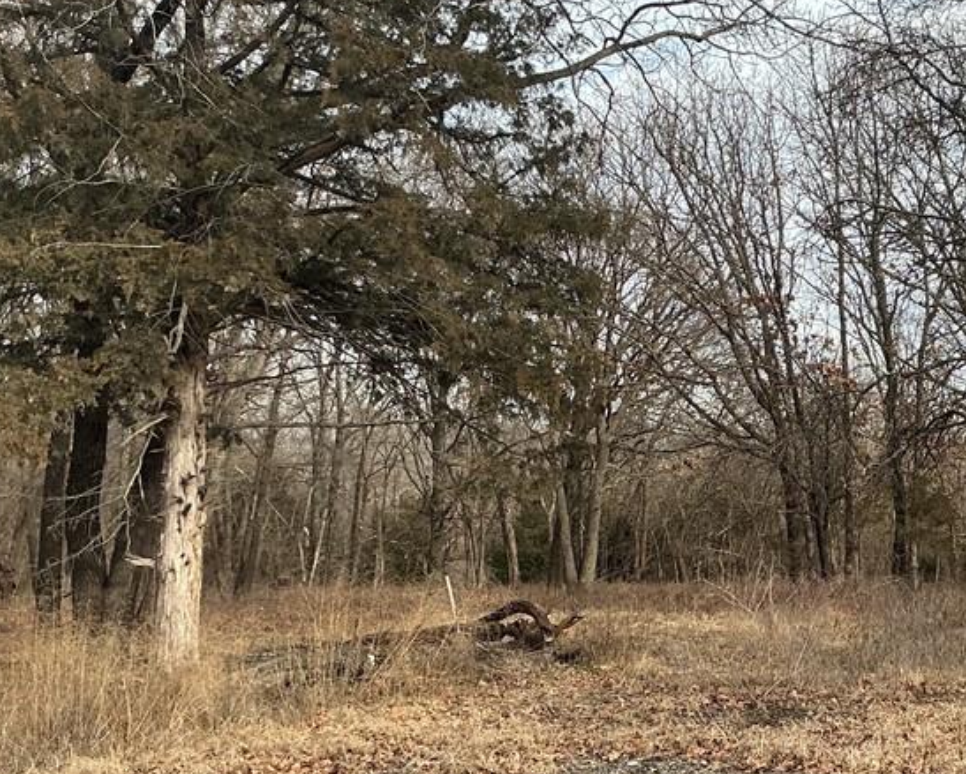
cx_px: 800
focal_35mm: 53
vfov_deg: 28.6
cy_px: 456
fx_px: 1516
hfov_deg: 34.1
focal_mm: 3
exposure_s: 1/709
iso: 25
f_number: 1.8
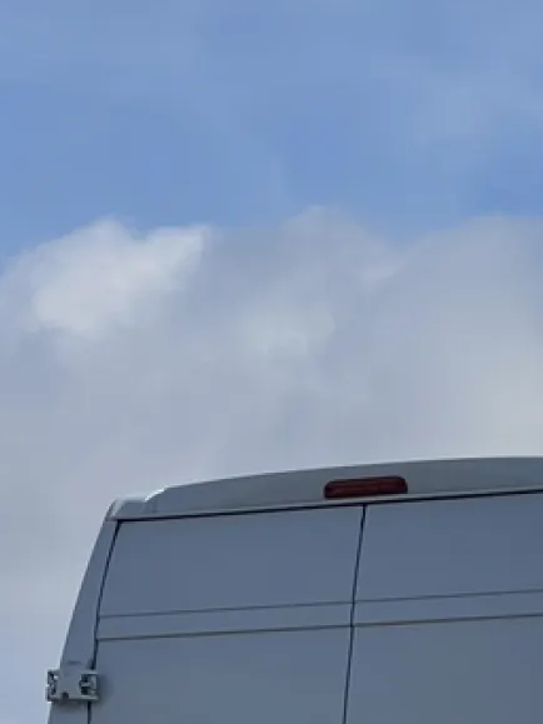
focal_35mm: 227
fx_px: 4749
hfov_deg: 6.5
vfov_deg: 8.6
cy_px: 801
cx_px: 751
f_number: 2.8
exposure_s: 1/1193
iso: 32
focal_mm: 9
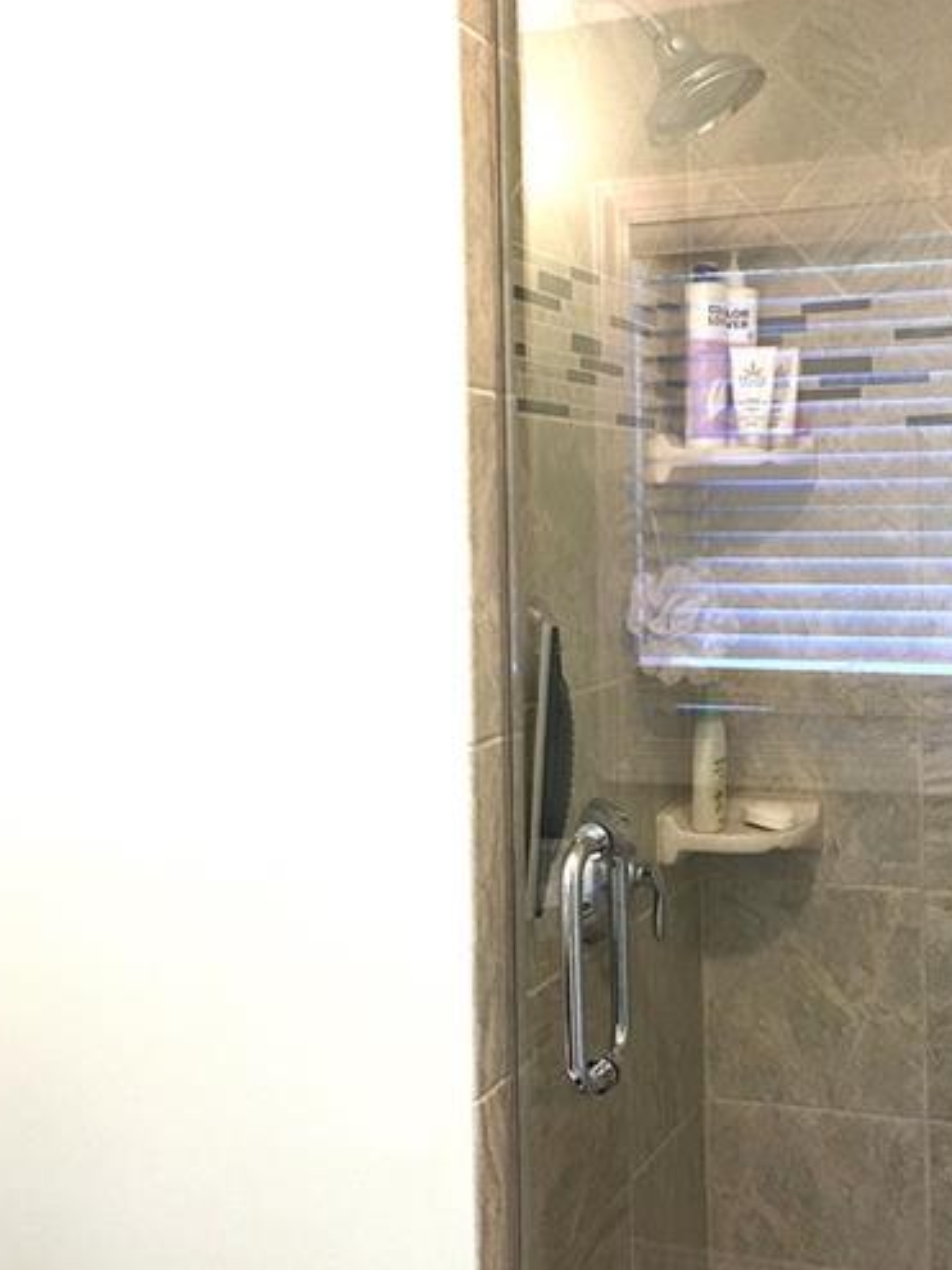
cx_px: 657
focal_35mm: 45
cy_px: 593
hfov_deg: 31.8
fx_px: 1651
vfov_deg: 42.1
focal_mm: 4.15
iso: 40
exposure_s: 1/15
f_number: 2.2
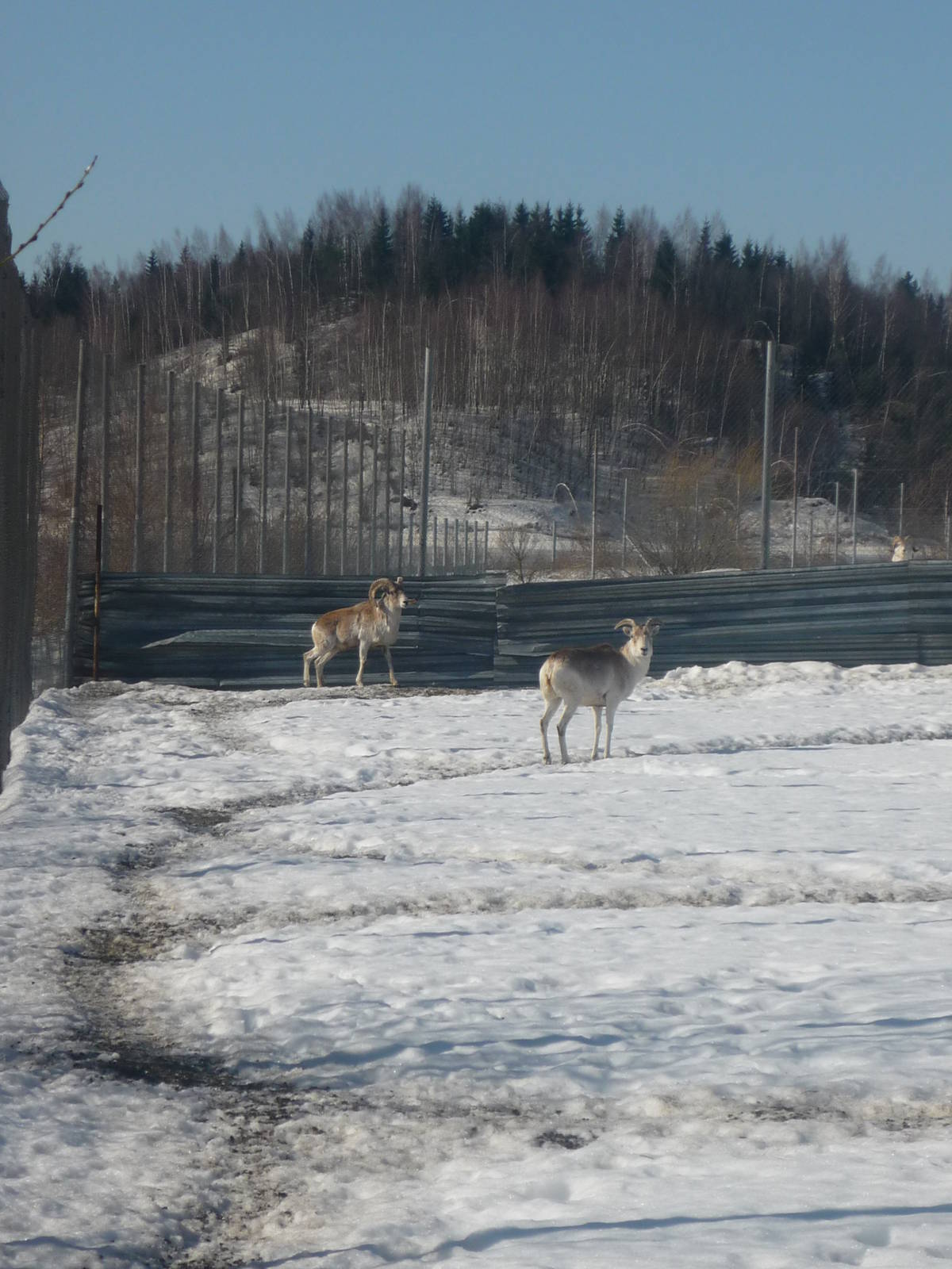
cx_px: 476
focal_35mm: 127
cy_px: 634
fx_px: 4657
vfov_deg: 15.5
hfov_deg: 11.7
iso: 100
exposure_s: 1/125
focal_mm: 16.5
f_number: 14
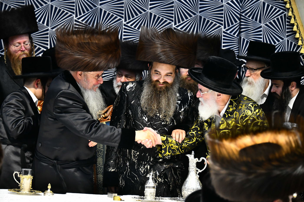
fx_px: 1055
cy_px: 101
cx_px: 152
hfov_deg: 16.4
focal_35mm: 125
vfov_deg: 11.0
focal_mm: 125
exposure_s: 1/160
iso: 2000
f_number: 5.6
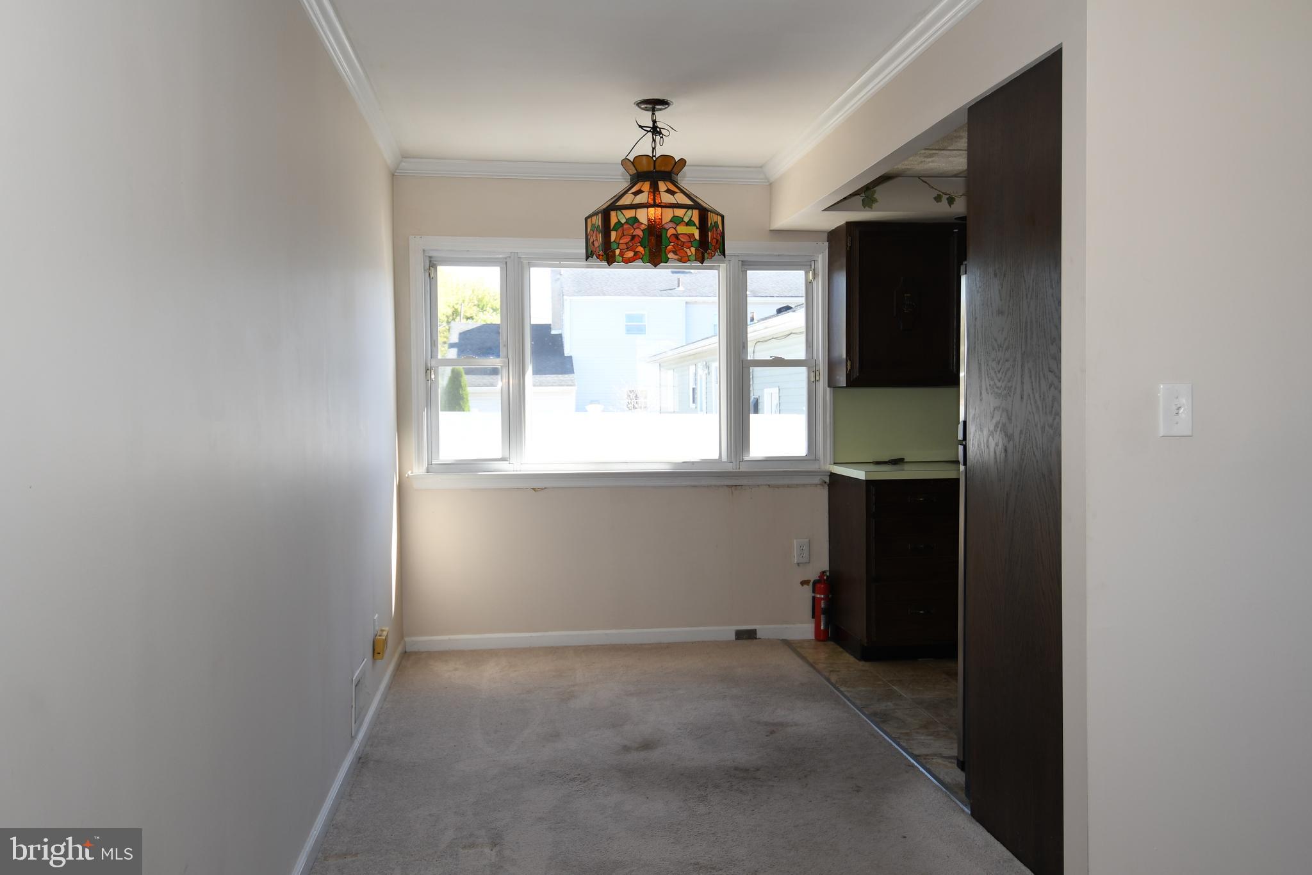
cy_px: 438
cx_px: 656
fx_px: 1093
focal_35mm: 30
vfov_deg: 43.6
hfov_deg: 61.9
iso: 200
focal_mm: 20
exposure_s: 1/100
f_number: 5
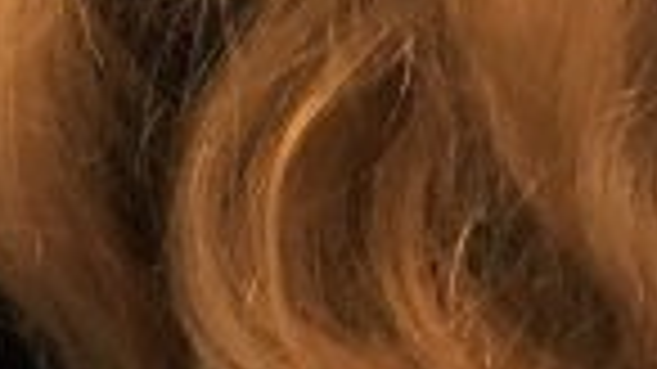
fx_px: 3849
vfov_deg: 5.4
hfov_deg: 9.6
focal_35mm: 221
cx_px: 738
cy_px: -418
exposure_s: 1/33
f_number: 2.2
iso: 64
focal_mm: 4.15
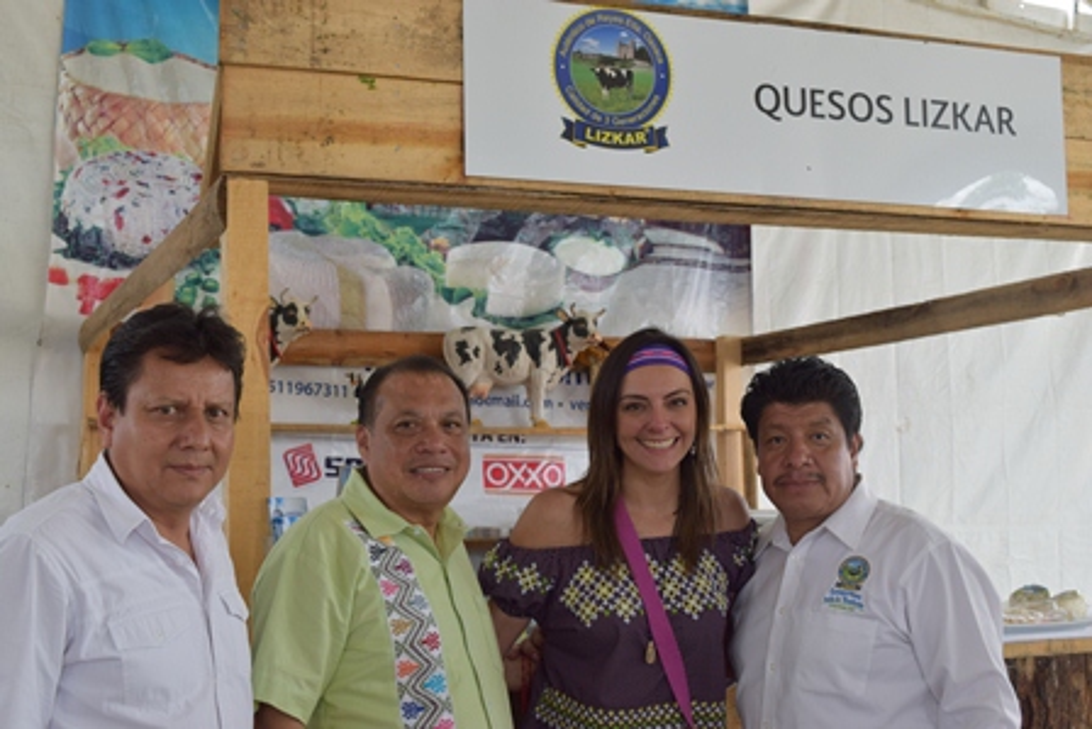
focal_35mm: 48
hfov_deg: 41.1
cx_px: 546
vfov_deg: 28.1
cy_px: 364
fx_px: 1456
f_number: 6.3
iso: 400
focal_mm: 32
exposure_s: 1/160
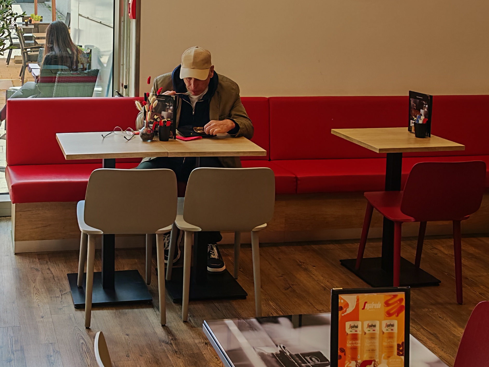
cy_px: 41
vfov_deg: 27.1
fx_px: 735
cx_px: 112
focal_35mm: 52
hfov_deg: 35.8
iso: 100
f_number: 2
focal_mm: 6.83
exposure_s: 1/750
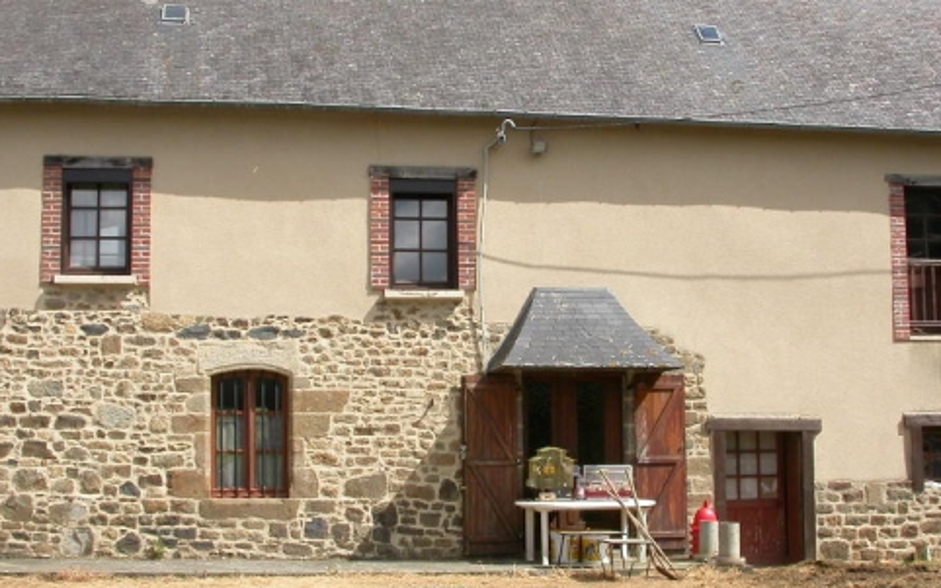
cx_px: 474
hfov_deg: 35.7
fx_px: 1461
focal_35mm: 57
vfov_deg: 22.7
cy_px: 279
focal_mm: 7.85
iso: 100
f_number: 6.7
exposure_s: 1/314
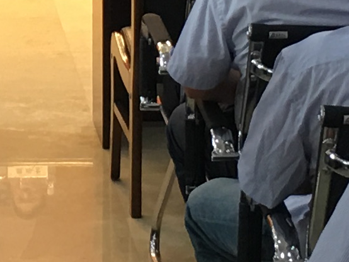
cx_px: -114
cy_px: -83
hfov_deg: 9.2
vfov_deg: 7.0
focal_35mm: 211
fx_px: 2128
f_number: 2.2
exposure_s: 1/17
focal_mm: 4.15
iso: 40
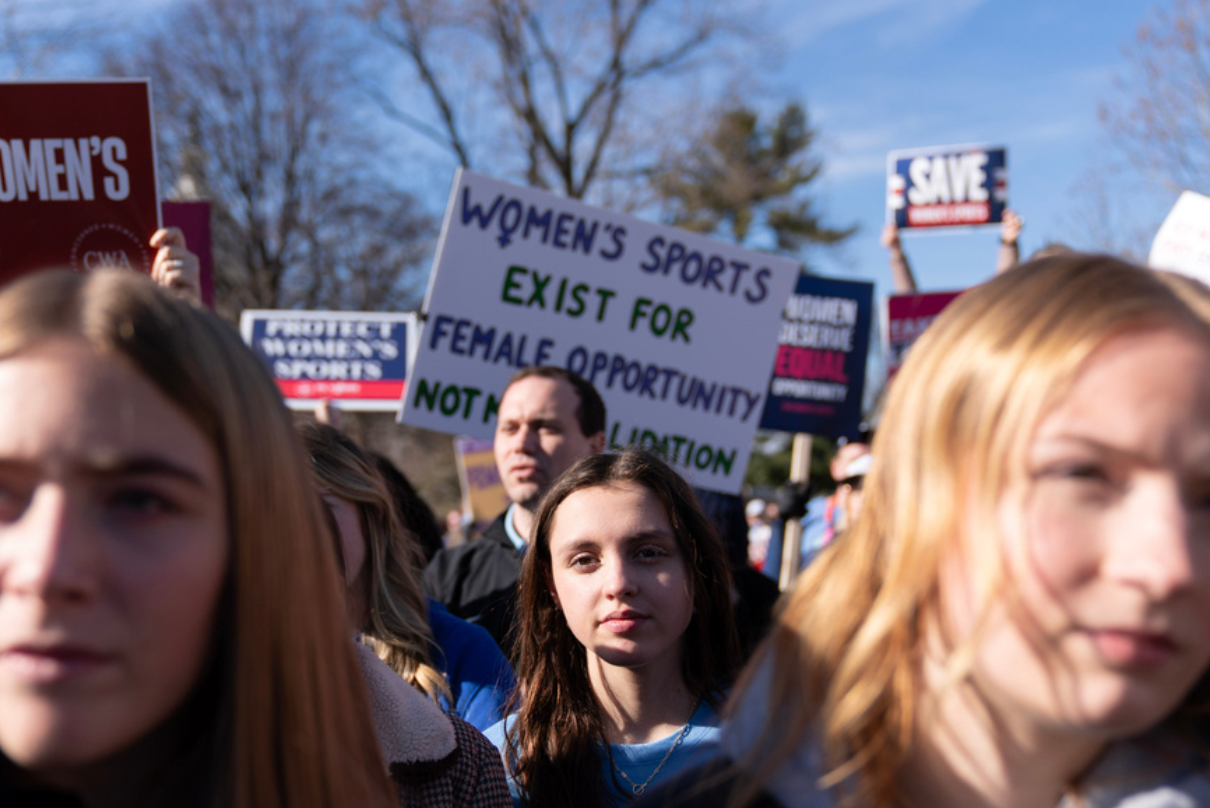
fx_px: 1311
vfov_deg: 34.2
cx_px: 559
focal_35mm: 39
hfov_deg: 49.5
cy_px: 463
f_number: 2.8
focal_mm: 33
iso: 100
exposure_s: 1/1600
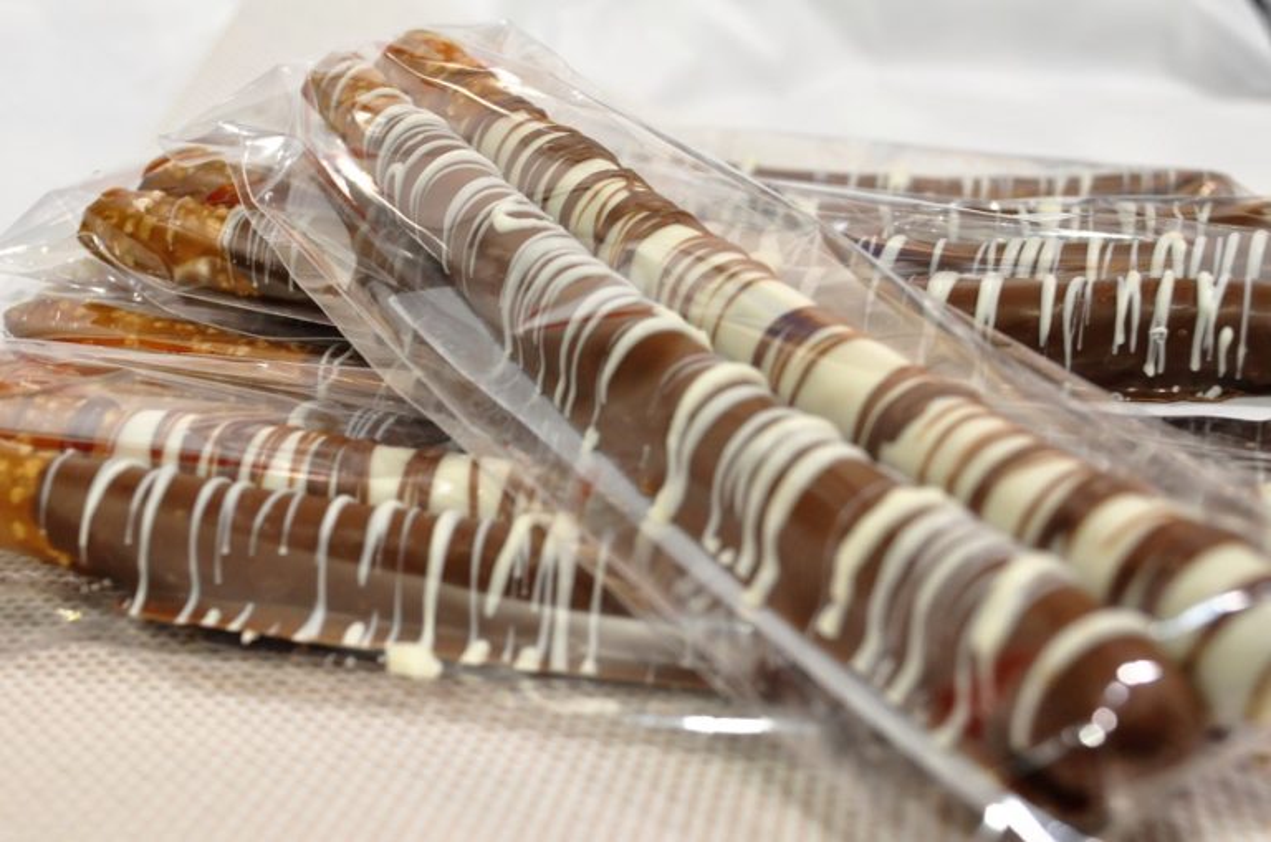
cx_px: 636
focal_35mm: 51
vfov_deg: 26.4
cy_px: 421
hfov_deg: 38.9
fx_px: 1797
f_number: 8
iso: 900
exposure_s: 1/30
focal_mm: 34
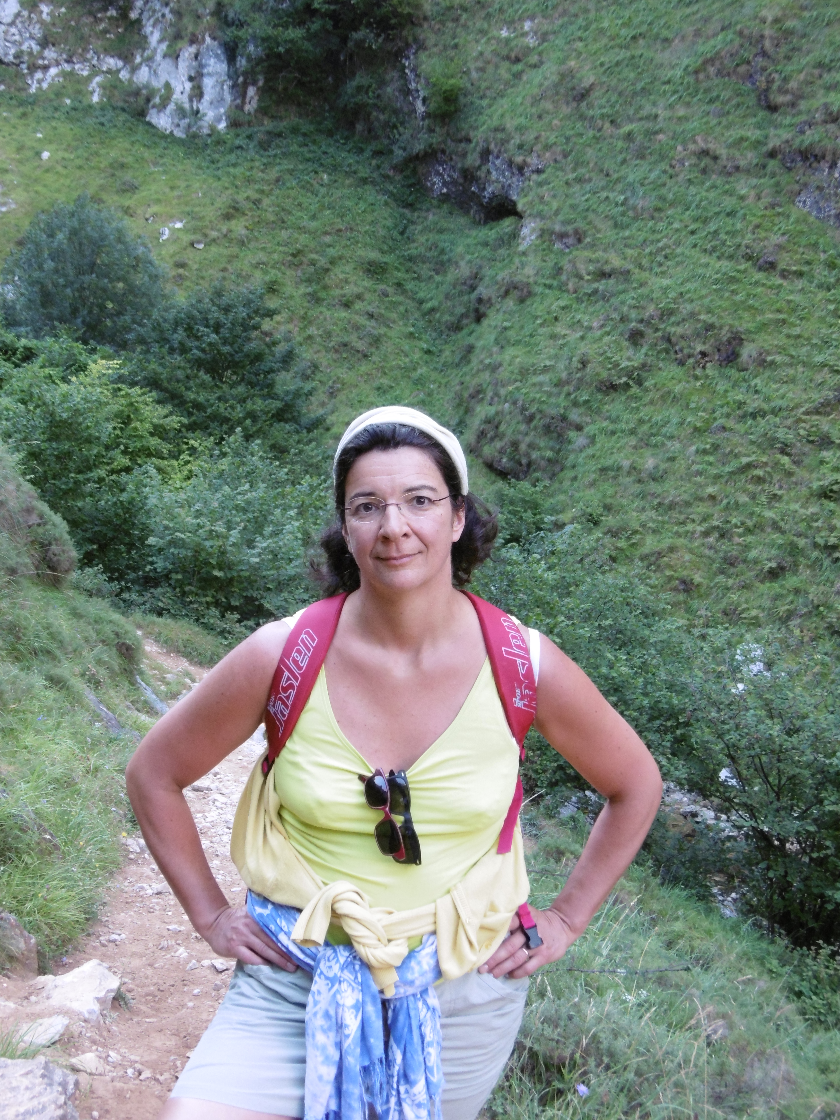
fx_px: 1391
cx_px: 420
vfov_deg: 43.9
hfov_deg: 33.6
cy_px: 560
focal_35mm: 43
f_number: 3.8
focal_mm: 7.7
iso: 250
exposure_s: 1/60
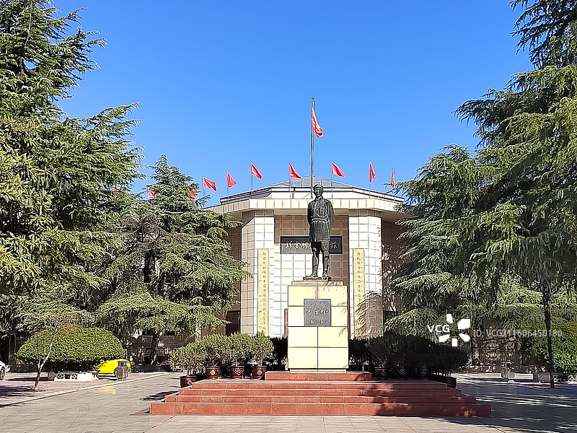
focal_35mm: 46
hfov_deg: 41.2
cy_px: 216
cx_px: 288
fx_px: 767
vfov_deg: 31.5
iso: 384
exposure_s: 1/2000
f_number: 1.9
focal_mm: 5.52
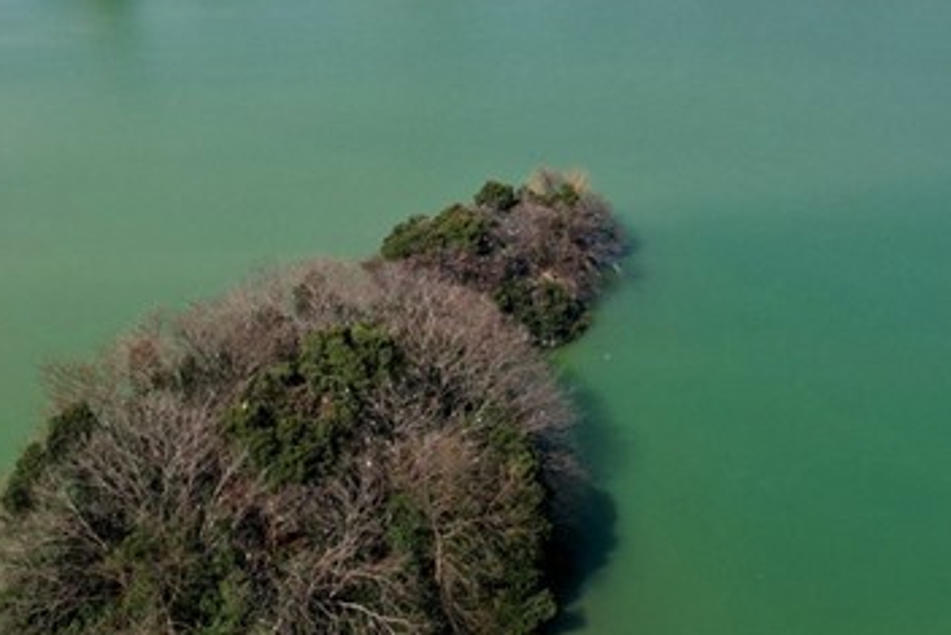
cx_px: 376
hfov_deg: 39.4
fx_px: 1321
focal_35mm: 50
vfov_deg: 26.6
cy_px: 134
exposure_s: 1/1600
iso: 100
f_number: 2.8
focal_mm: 8.38
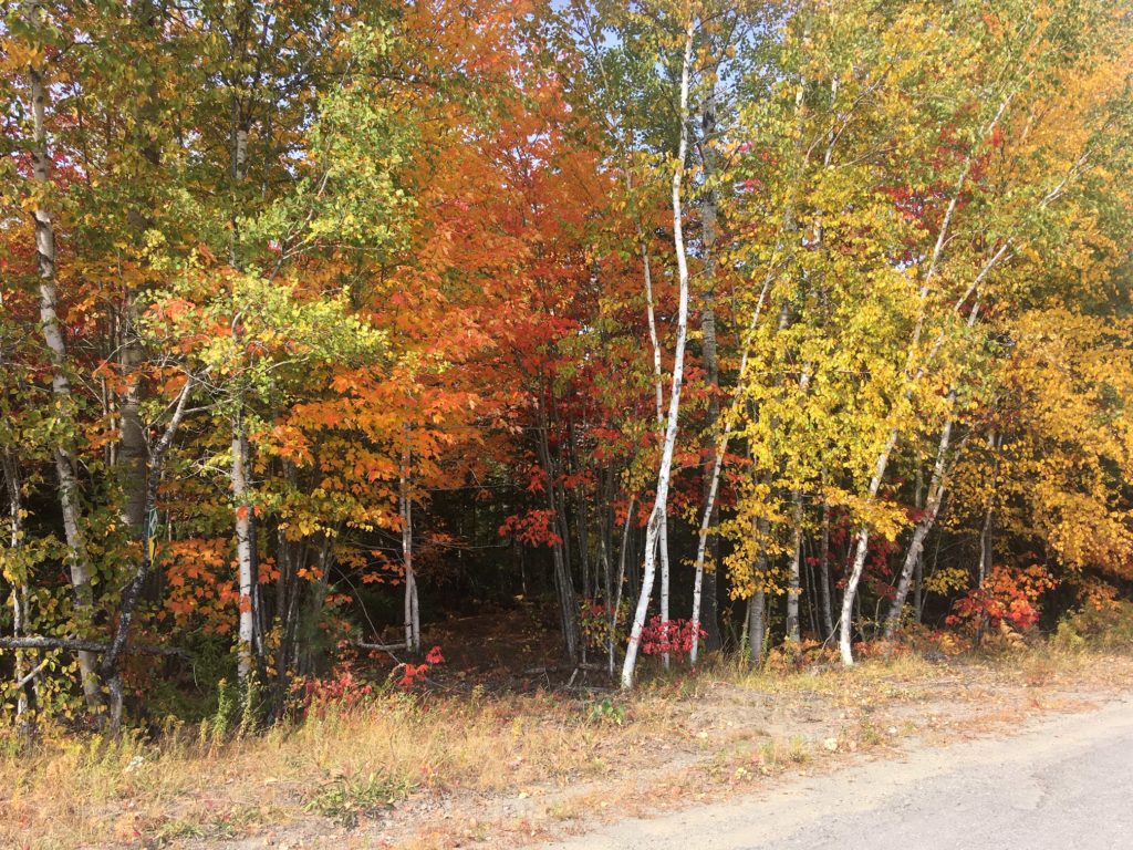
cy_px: 425
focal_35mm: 29
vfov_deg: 48.2
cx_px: 566
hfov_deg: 61.7
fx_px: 949
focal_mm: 4.15
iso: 25
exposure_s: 1/513
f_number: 2.2
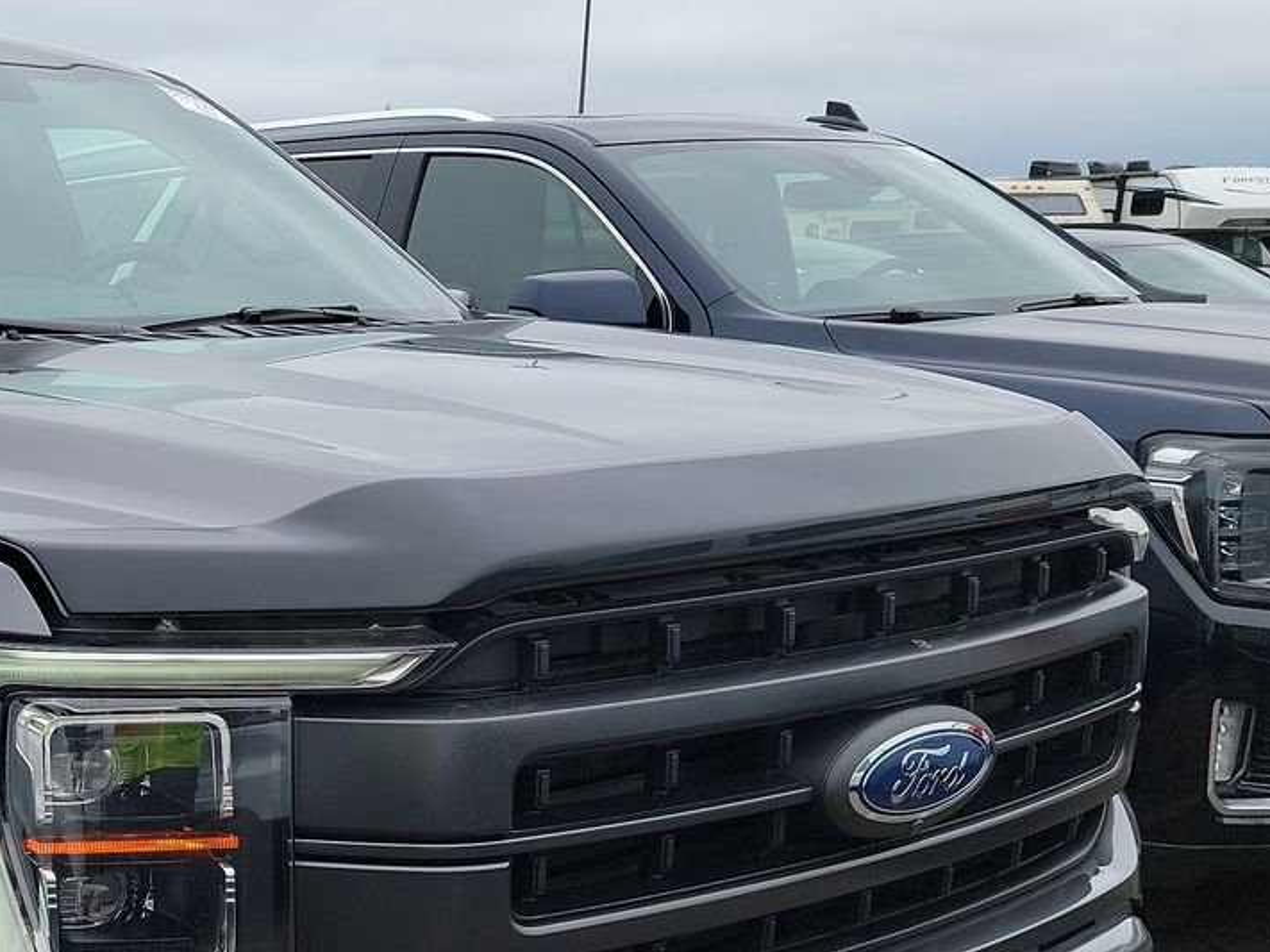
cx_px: 52
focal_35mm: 54
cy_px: 825
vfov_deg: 26.3
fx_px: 1981
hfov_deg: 33.1
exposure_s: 1/167
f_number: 1.8
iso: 50
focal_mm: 6.7
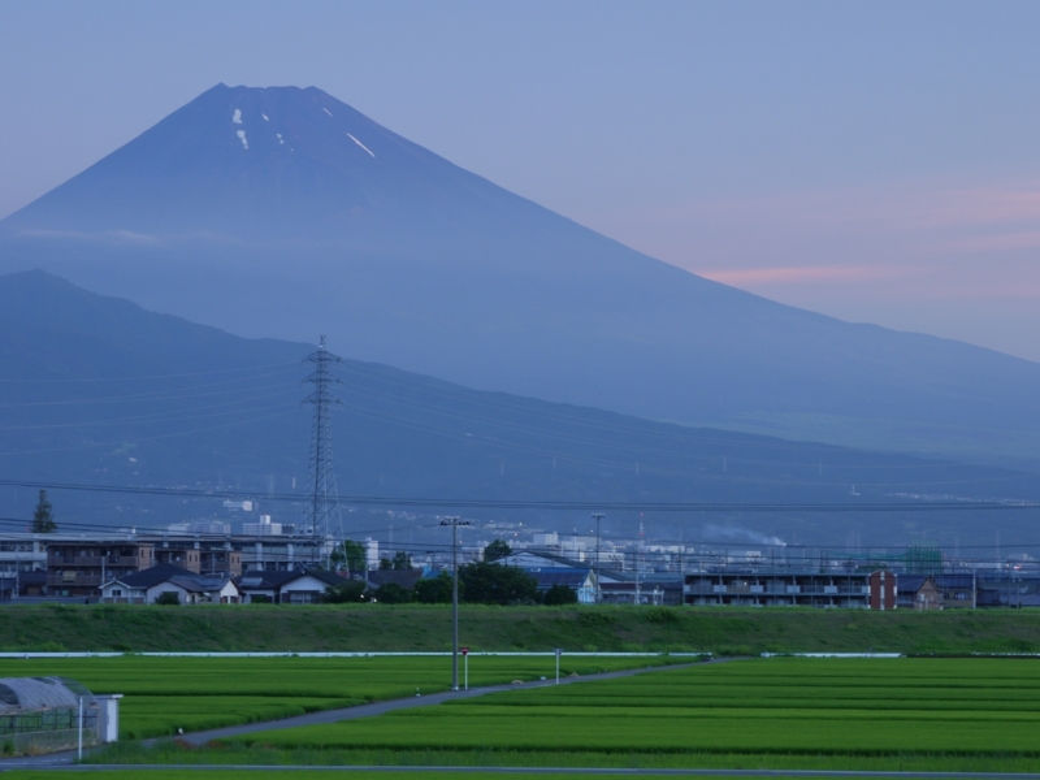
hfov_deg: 11.8
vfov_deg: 8.8
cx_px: 520
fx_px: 5047
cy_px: 390
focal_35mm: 168
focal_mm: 84
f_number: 11
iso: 100
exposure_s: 3.2
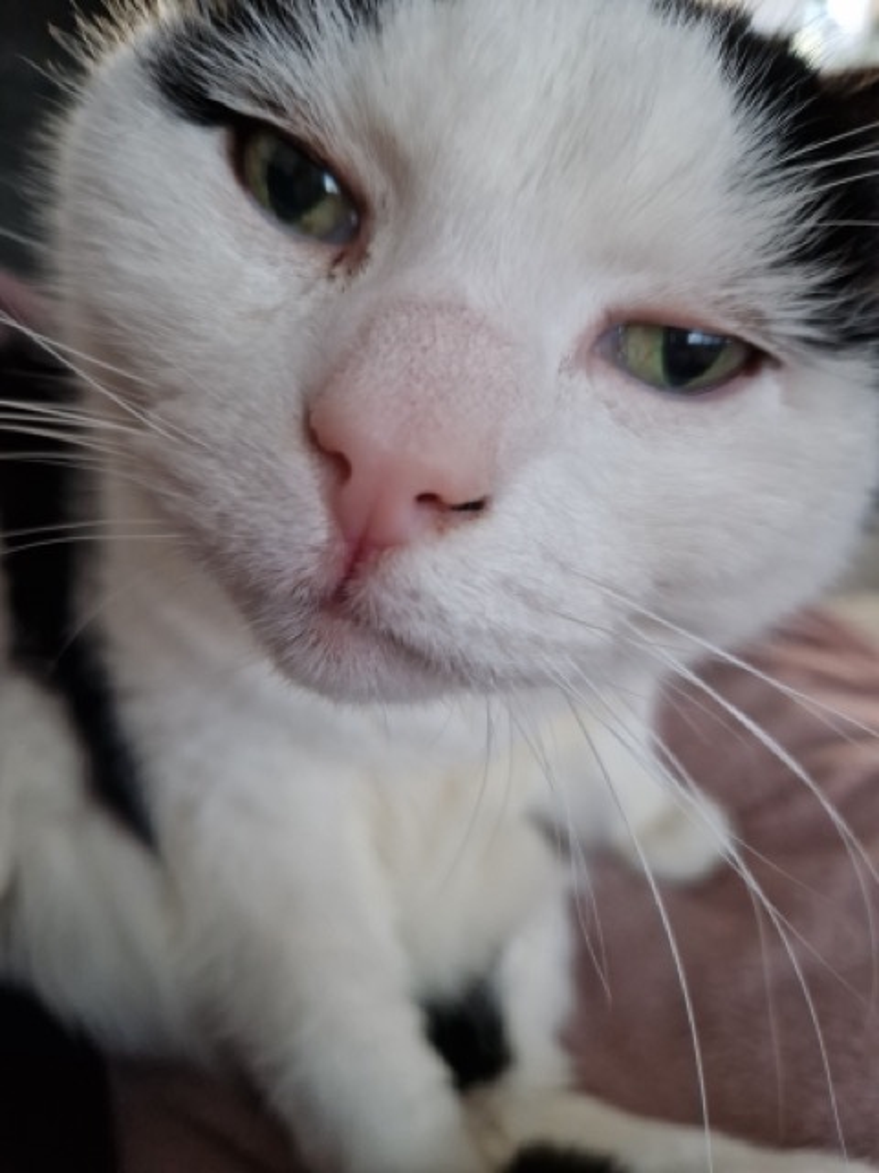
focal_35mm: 23
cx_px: 440
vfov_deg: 73.9
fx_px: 779
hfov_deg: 58.9
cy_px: 586
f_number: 1.8
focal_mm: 5.4
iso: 640
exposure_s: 1/30
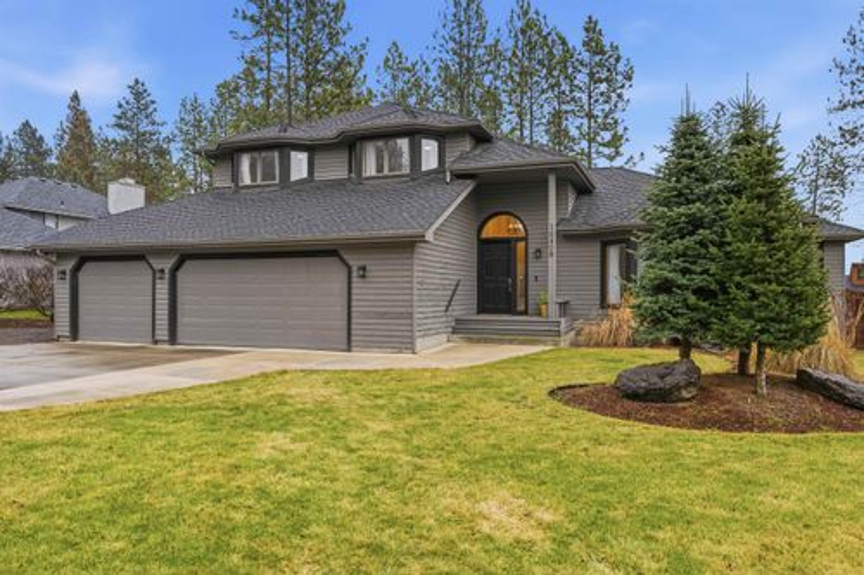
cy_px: 288
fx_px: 600
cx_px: 432
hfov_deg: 71.5
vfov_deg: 51.3
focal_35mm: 25
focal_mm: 25
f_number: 8
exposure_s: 1/320
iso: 100
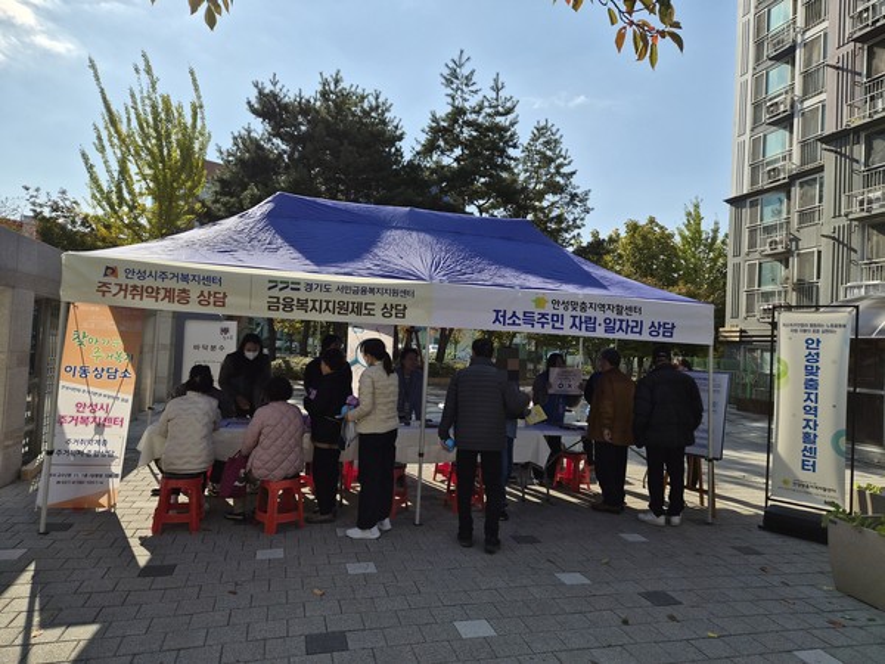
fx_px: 588
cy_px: 332
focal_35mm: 23
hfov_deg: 73.9
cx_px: 442
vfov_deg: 58.9
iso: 64
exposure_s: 1/7696
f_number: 1.8
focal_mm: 5.4
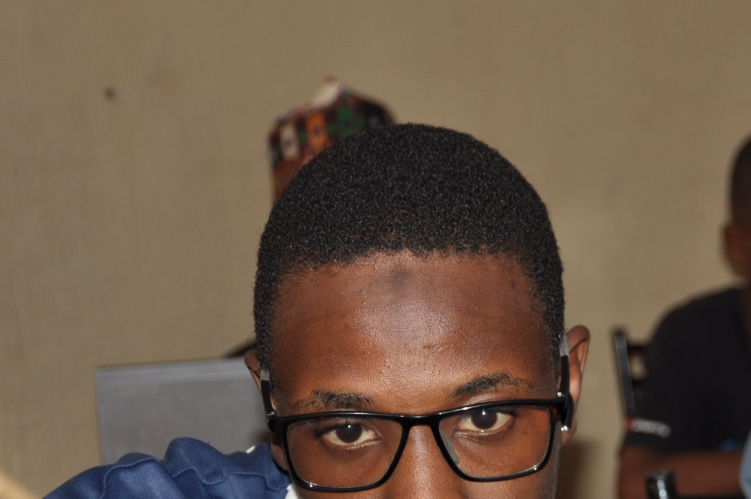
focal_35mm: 127
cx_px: 717
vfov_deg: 10.7
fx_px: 2647
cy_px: 381
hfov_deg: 15.9
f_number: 4.5
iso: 200
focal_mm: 38
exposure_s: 1/60
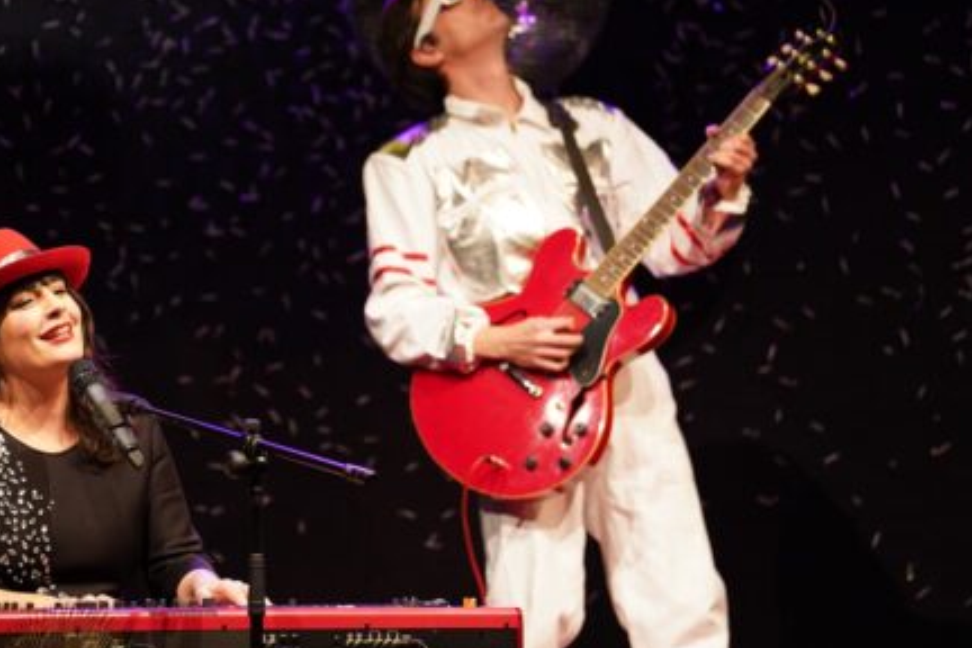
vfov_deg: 4.9
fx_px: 7505
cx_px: 338
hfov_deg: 7.4
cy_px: 248
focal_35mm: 278
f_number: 2.8
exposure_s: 1/125
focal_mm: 200
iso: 2000
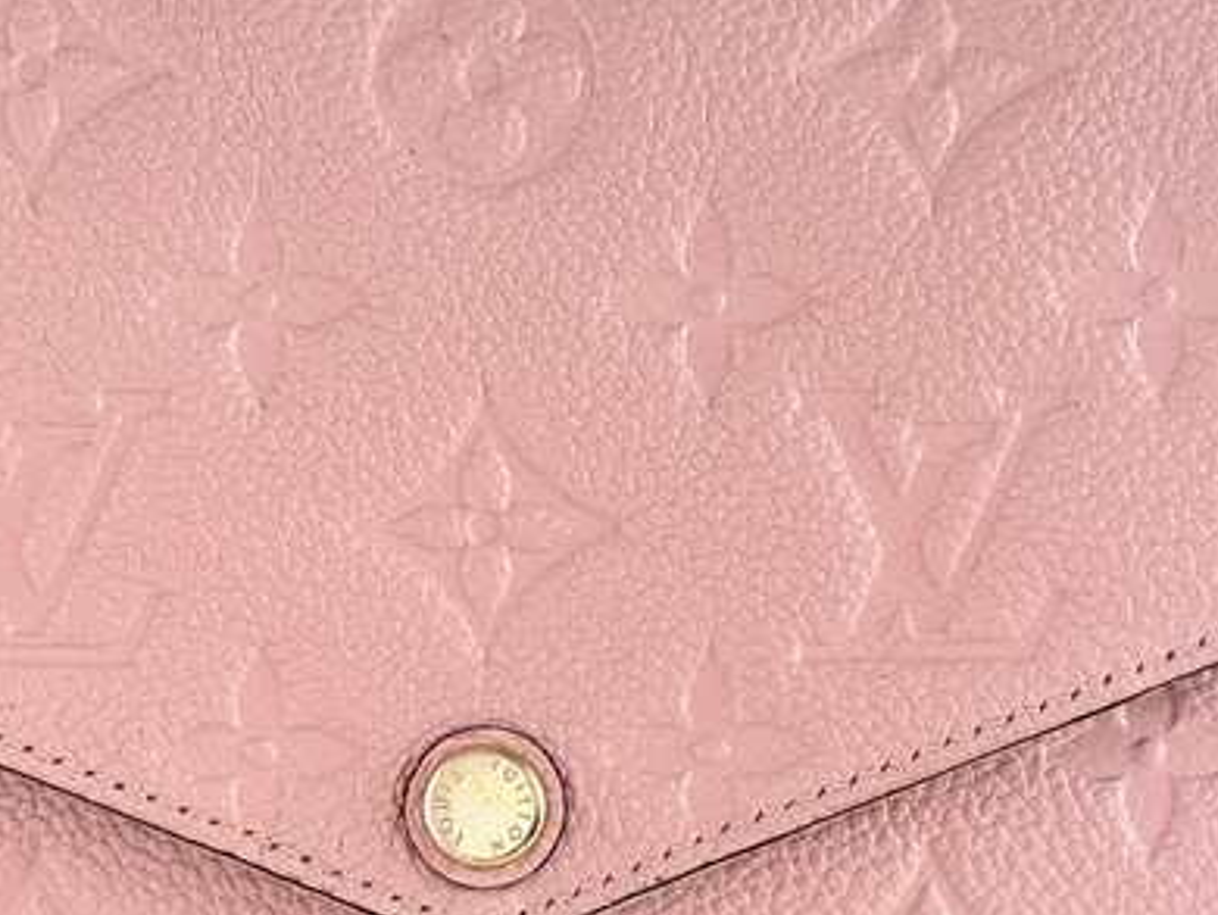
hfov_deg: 15.9
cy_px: 603
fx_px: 4366
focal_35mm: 124
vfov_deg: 12.0
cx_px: 497
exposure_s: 1/133
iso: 100
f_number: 1.78
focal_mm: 6.76
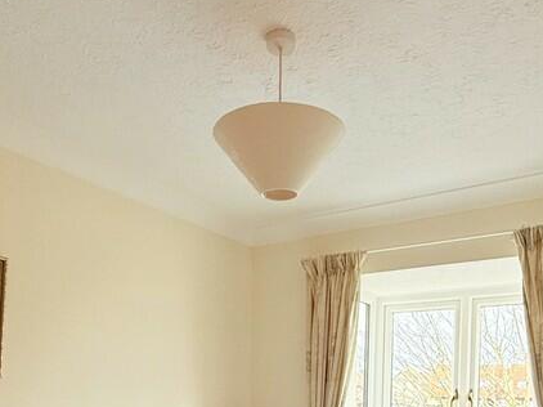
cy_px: 415
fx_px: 533
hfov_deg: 54.0
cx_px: 287
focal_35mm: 34
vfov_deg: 37.0
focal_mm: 2.22
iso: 160
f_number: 2.2
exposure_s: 1/100
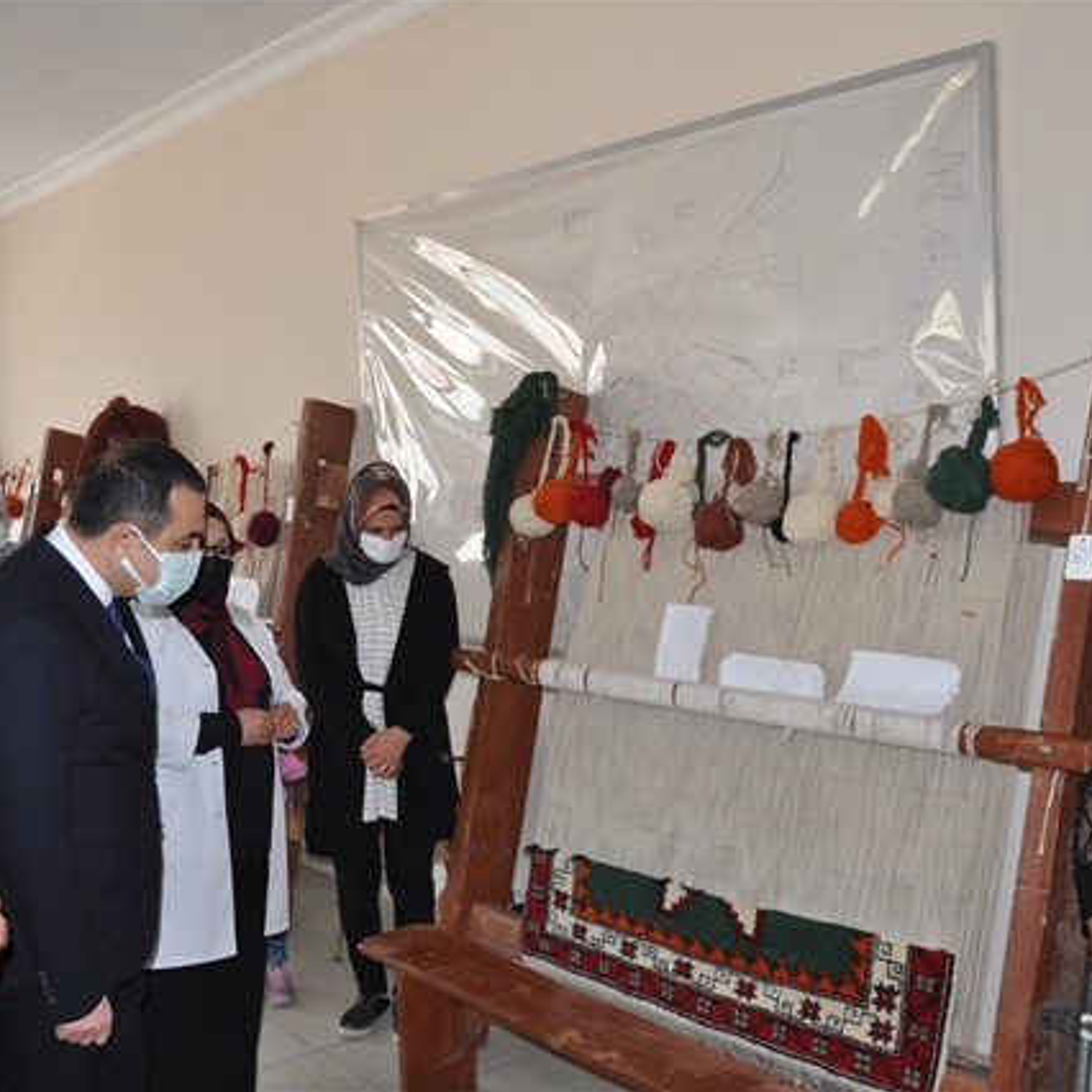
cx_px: 482
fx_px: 1249
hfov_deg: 47.1
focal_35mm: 35
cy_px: 541
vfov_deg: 47.2
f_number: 3.5
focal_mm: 18
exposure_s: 1/60
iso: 200
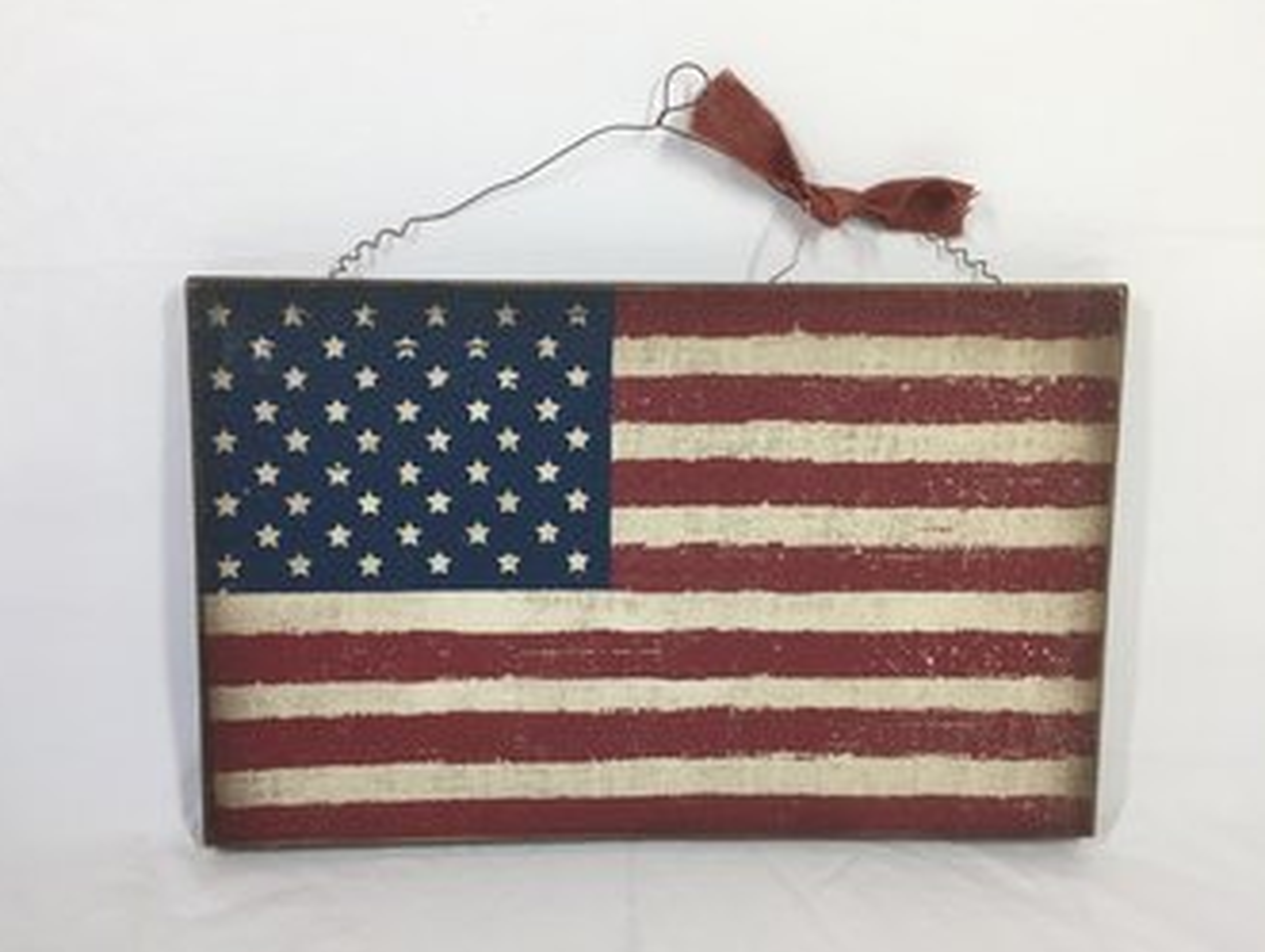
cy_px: 465
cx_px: 629
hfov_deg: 59.9
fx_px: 1098
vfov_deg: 46.9
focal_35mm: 30
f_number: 2.2
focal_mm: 4.15
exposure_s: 1/120
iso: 50
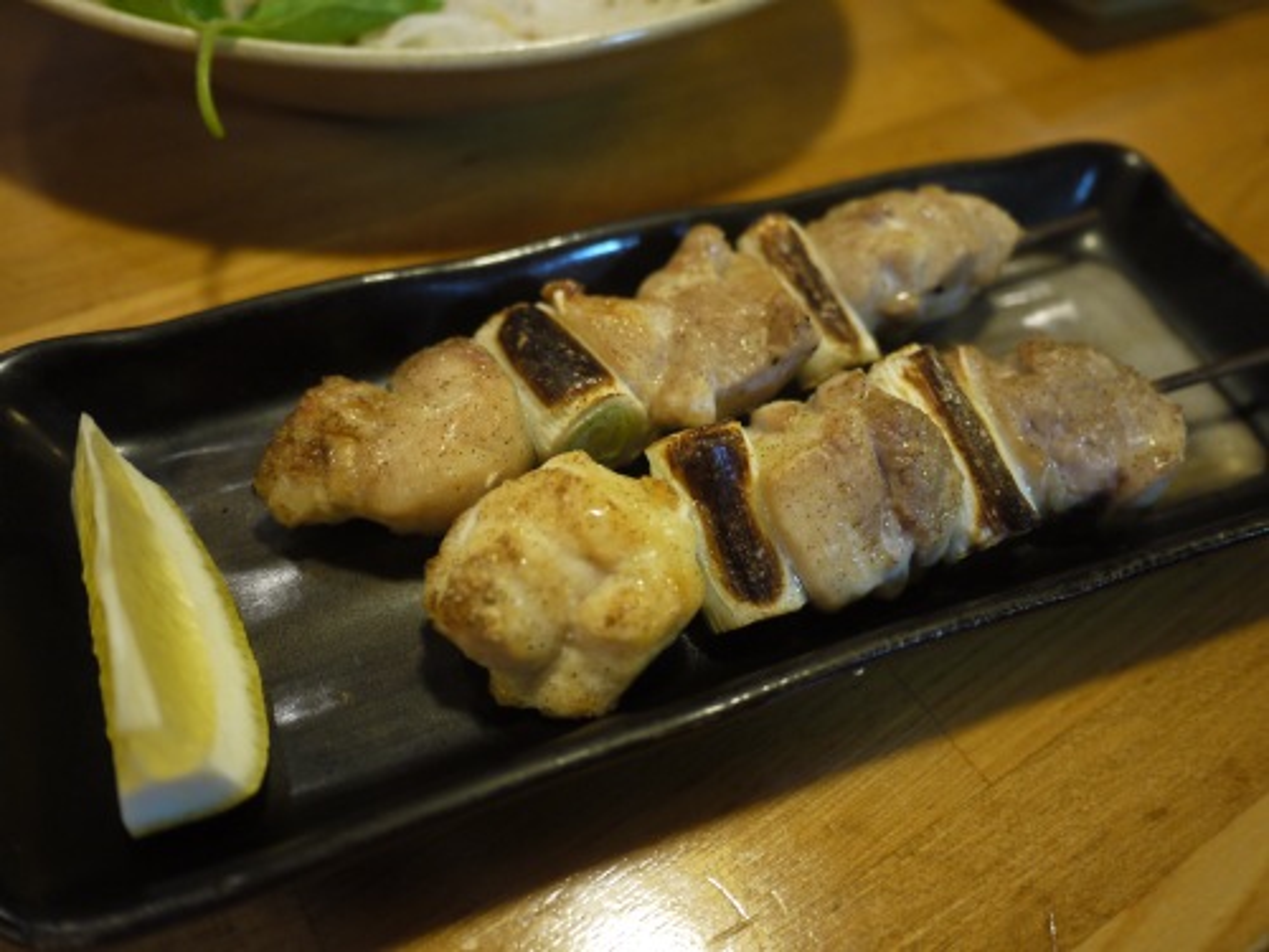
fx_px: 1026
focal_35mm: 28
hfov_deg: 63.4
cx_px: 634
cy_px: 476
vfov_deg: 49.7
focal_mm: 14
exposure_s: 1/30
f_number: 2.5
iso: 400
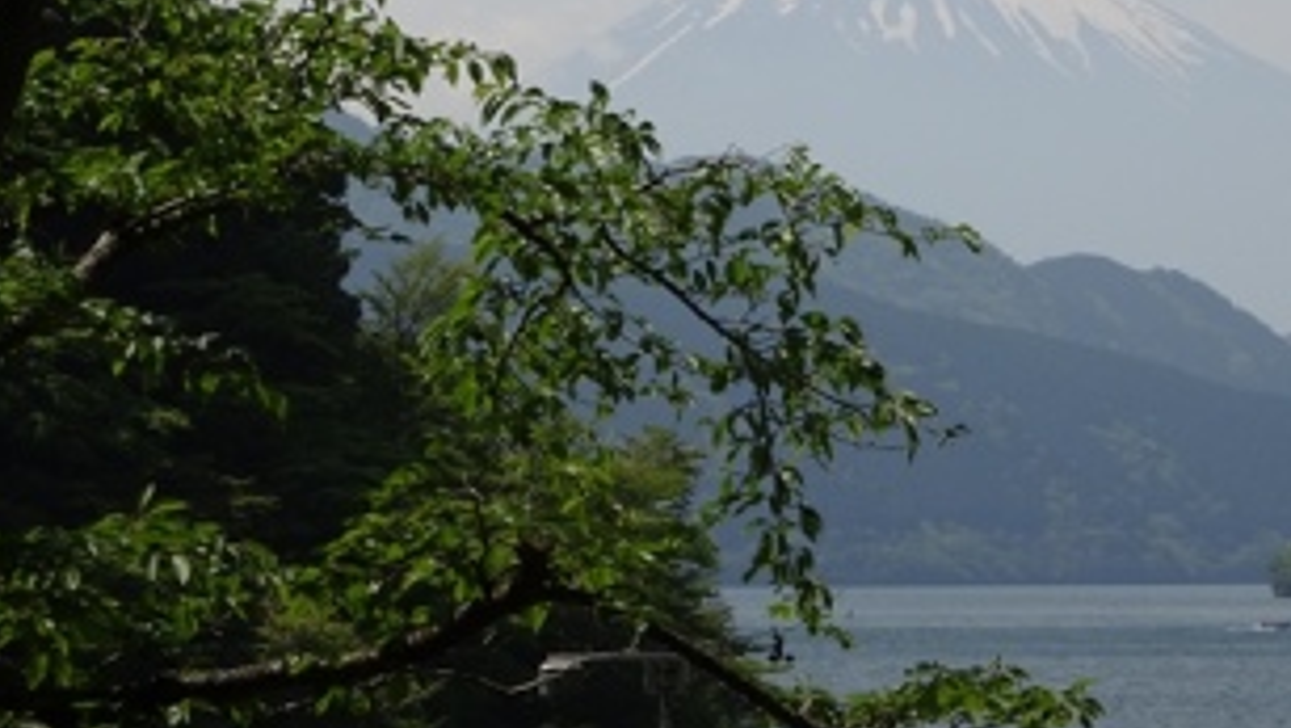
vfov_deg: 6.0
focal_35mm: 204
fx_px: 6986
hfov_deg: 10.5
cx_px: 896
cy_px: 69
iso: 80
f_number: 5.6
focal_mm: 19.68
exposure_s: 1/800
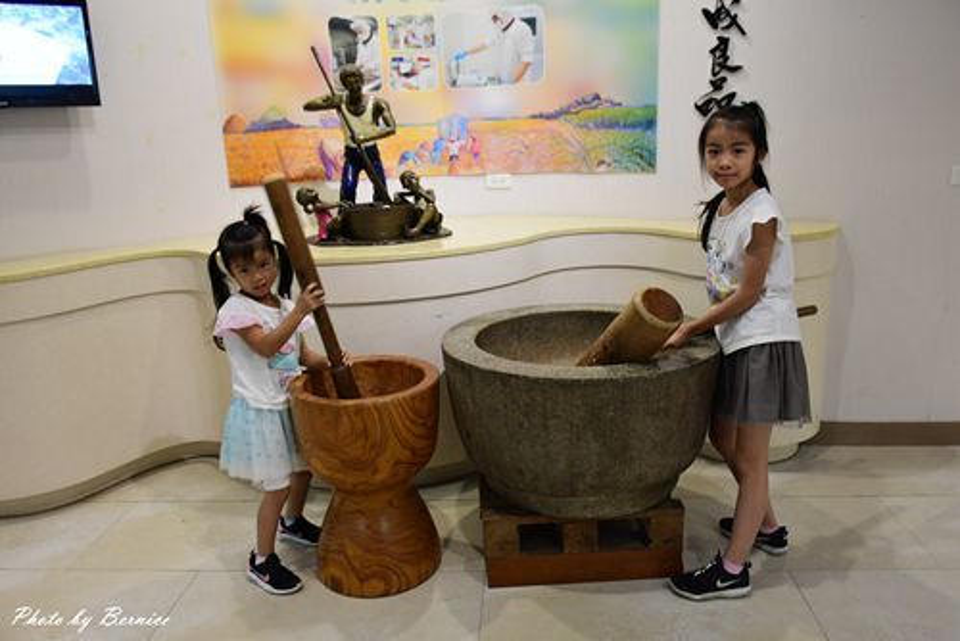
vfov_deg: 48.0
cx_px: 480
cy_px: 320
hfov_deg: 67.4
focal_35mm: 27
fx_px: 720
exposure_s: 1/30
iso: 1400
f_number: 5.6
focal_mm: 18
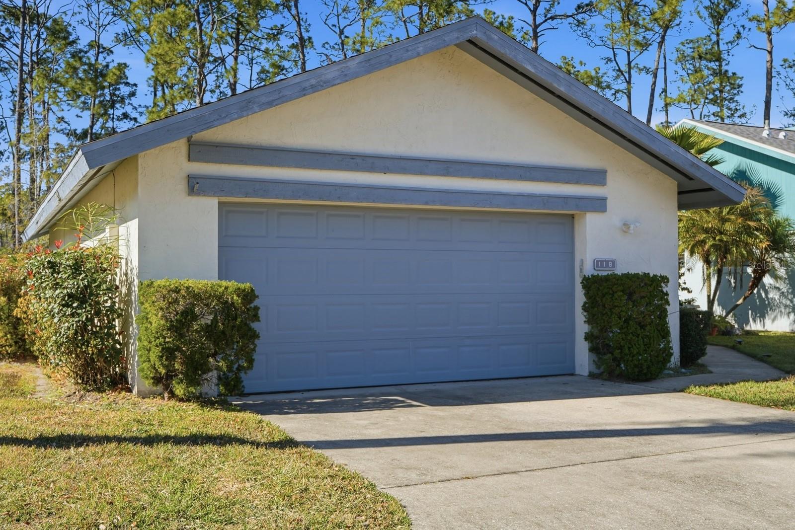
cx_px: 398
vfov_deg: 36.9
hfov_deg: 53.1
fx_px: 795
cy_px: 265
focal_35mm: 36
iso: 125
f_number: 4
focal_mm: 24
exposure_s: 1/8000
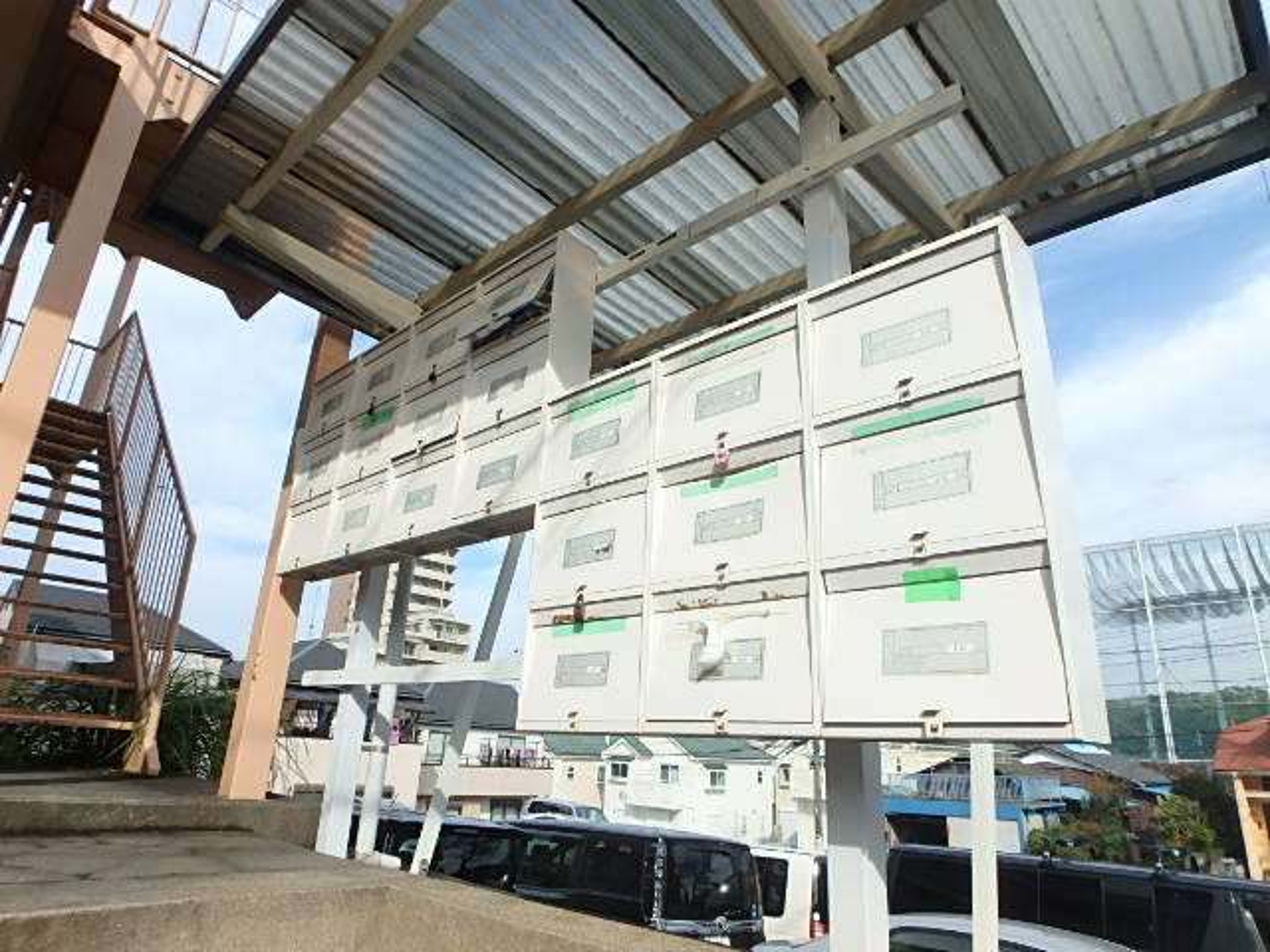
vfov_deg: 63.4
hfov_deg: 79.0
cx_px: 635
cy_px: 476
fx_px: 770
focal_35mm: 21
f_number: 6
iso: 125
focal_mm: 3.7
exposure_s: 1/400
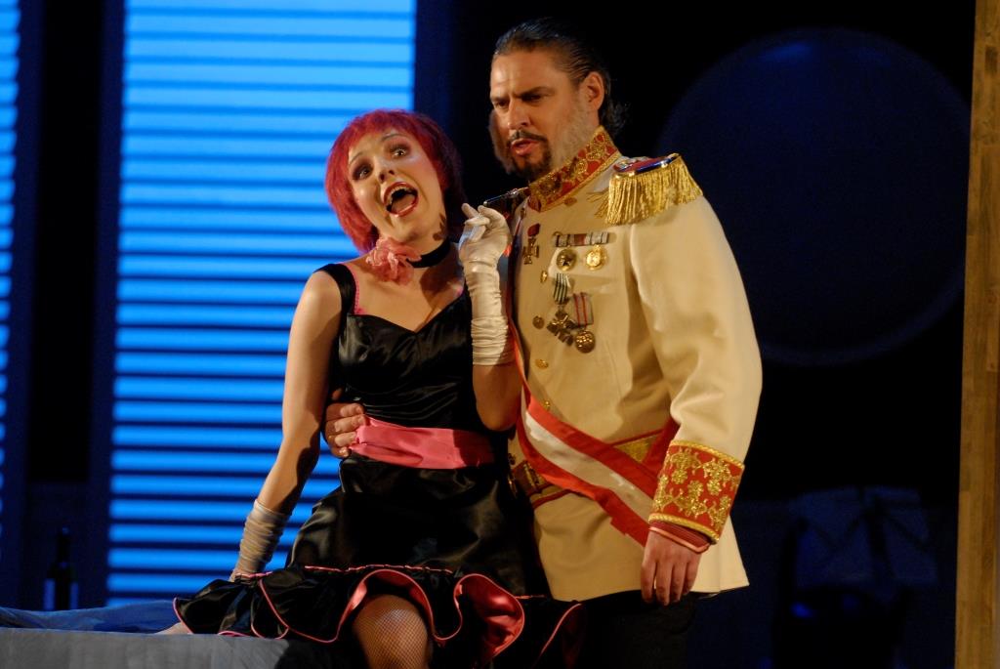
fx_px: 6256
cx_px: 500
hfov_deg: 9.1
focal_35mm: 225
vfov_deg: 6.1
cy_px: 334
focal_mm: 150
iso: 1250
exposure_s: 1/125
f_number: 4
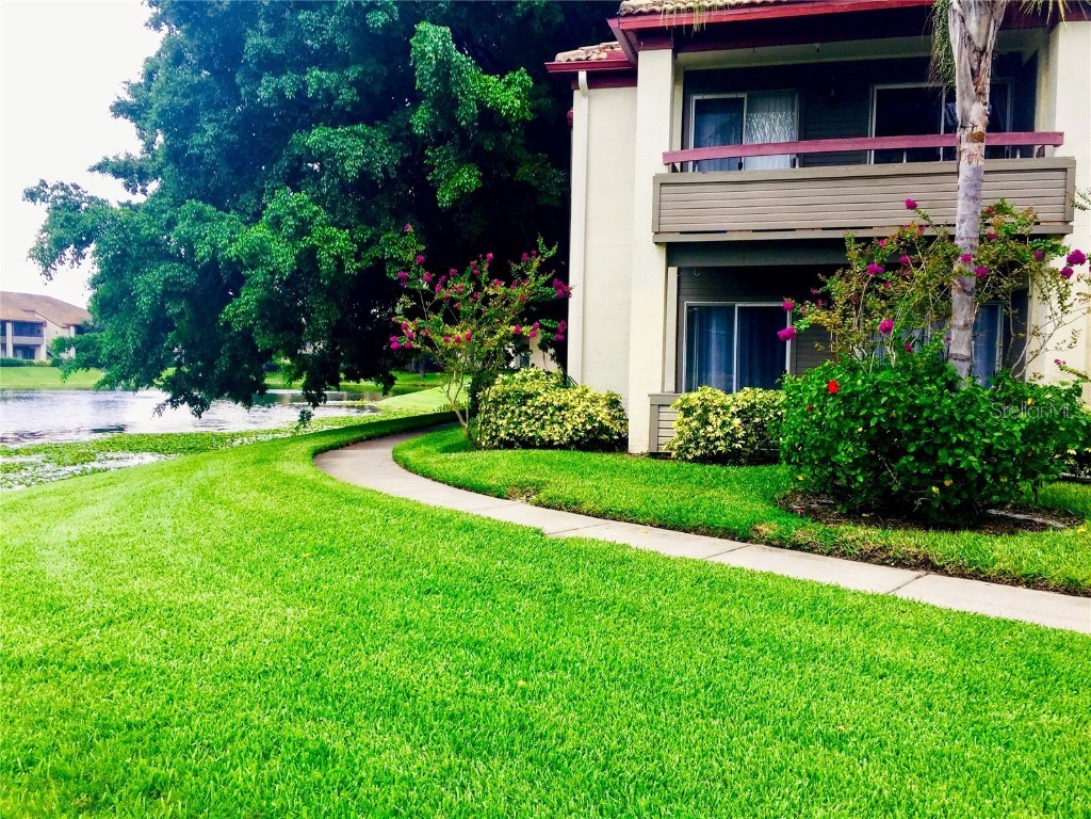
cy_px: 410
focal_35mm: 29
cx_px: 546
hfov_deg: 61.7
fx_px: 914
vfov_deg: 48.2
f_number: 2.2
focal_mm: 4.15
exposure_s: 1/257
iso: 32
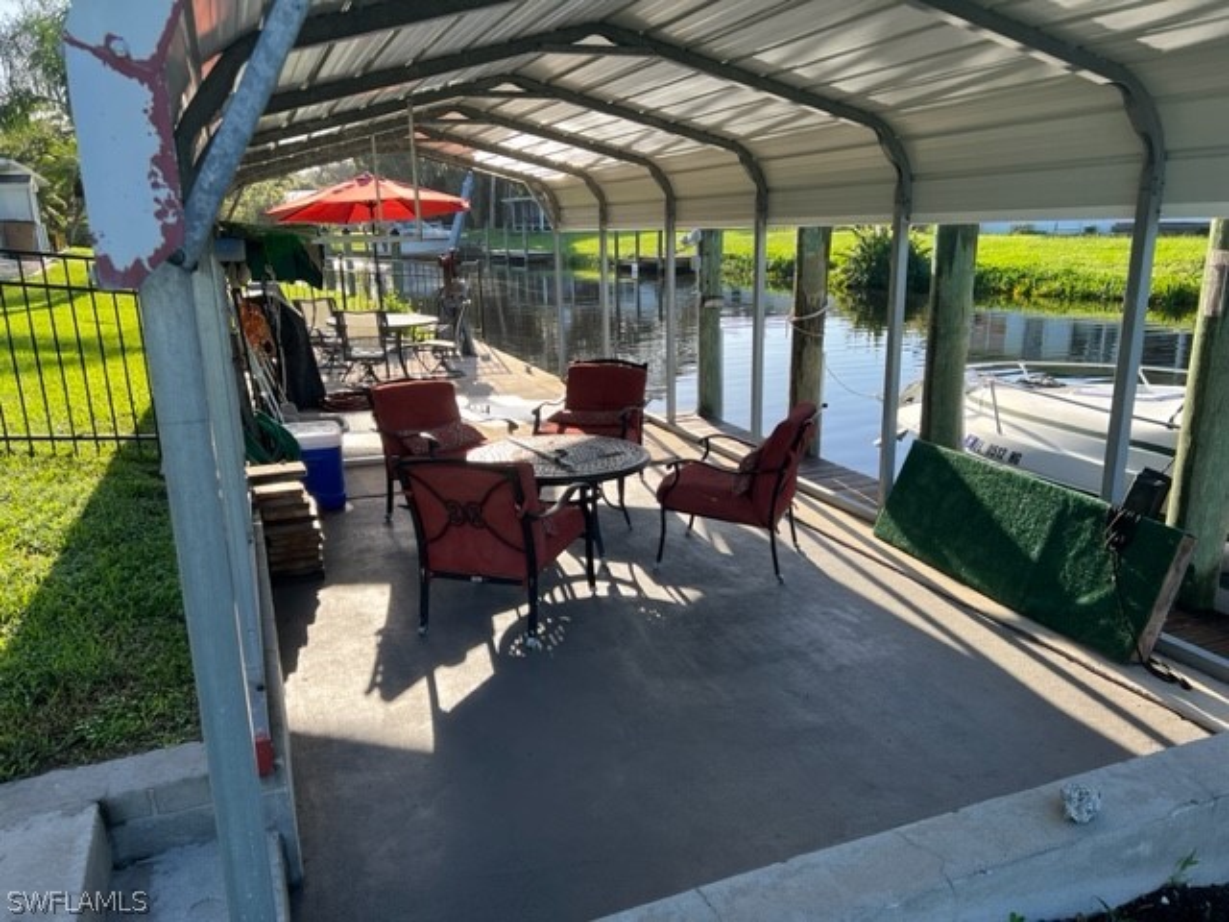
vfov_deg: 53.1
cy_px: 461
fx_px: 923
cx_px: 614
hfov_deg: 67.3
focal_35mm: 26
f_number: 1.5
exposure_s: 1/1029
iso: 50
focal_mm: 5.7
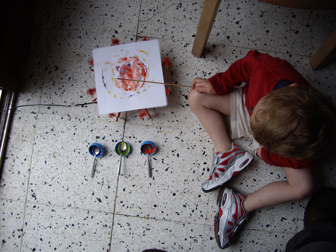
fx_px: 369
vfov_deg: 37.7
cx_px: 168
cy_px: 126
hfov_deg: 49.0
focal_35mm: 38
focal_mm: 7.9
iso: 100
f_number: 2.8
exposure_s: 1/80
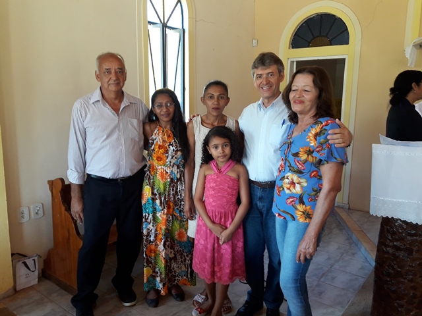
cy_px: 158
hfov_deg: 63.4
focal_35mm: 28
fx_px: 341
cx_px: 211
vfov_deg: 49.7
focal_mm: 3.7
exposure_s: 1/40
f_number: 1.9
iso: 100
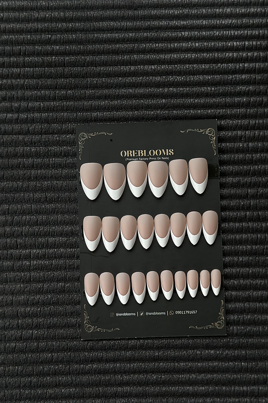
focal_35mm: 50
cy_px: 202
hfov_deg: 27.0
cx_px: 150
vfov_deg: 39.6
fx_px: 558
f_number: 1.78
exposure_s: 1/1880
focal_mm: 6.86
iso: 80
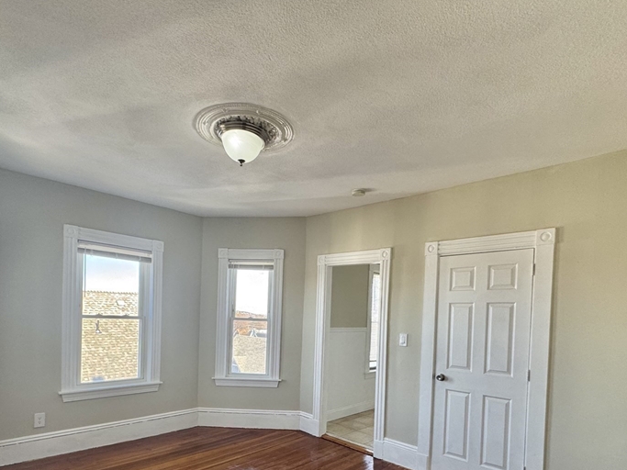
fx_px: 380
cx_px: 300
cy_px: 325
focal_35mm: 21
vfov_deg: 61.4
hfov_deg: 79.0
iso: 80
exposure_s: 1/120
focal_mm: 2.22
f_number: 2.2
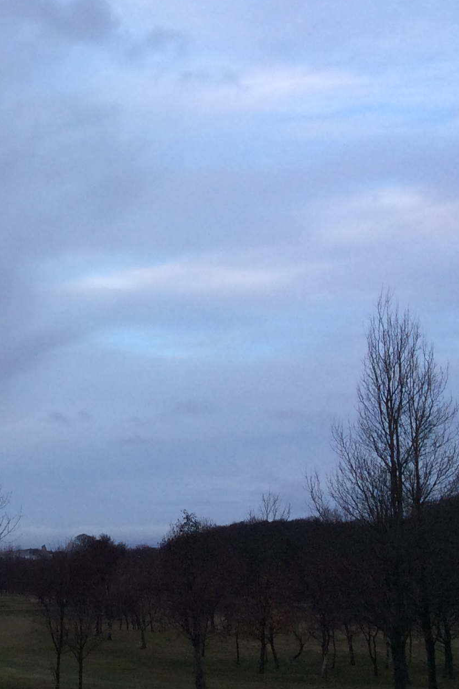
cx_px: -178
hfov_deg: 18.1
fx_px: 1320
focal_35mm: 69
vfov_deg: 29.2
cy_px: 328
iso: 32
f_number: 2.4
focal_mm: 3.3
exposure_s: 1/132
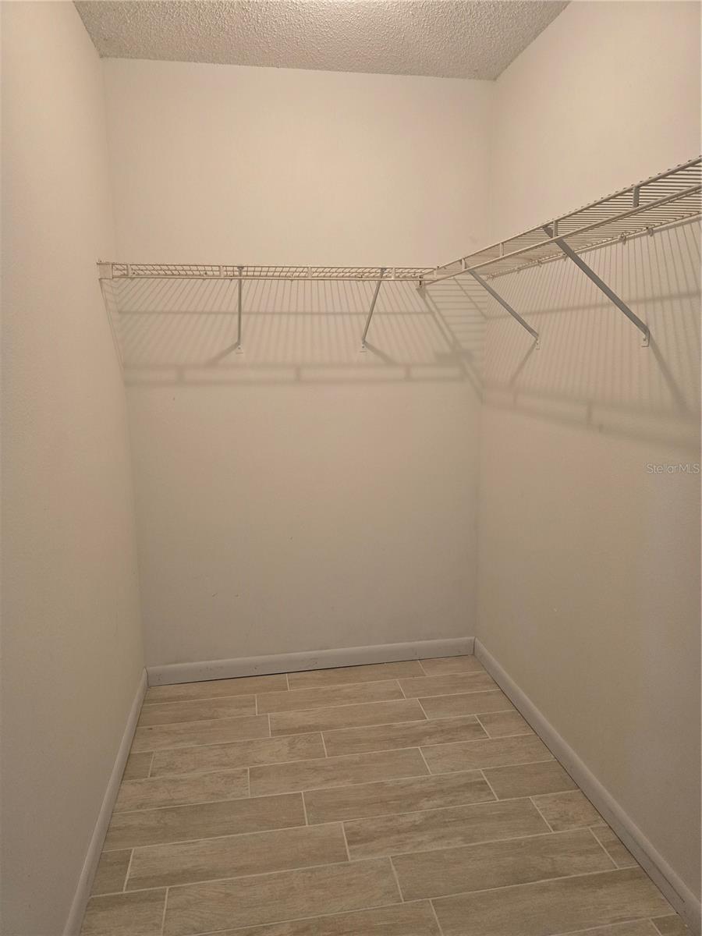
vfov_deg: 73.9
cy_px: 468
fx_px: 622
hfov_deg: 58.9
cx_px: 351
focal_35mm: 23
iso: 500
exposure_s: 1/120
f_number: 1.7
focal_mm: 6.3
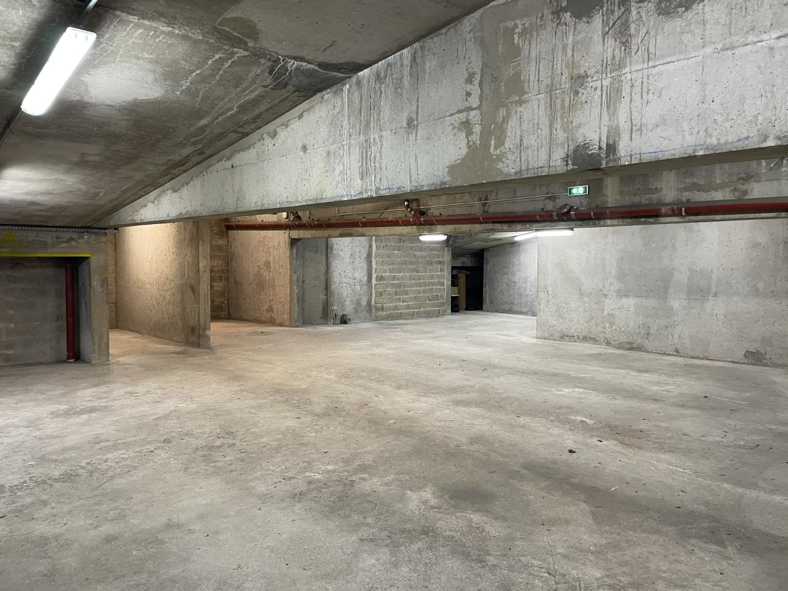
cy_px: 296
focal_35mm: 26
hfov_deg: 67.3
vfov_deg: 53.1
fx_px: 592
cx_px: 394
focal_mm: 4.2
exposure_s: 1/50
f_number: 1.6
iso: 200
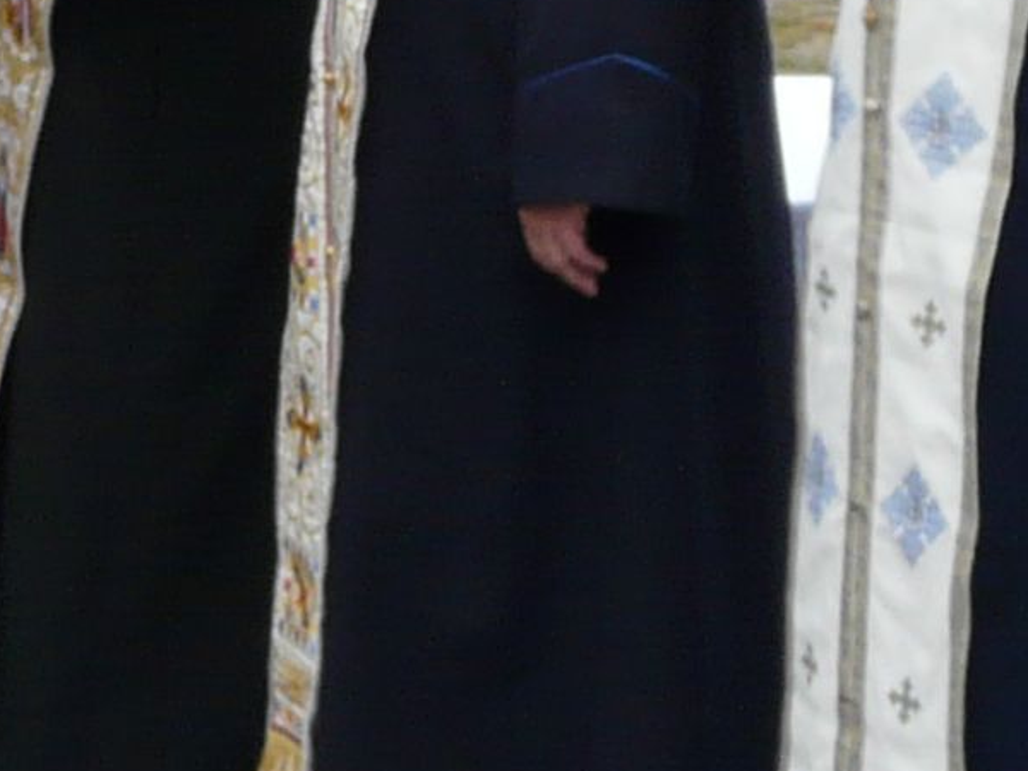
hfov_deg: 12.3
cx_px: -147
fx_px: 4662
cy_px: -272
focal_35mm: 157
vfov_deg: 9.3
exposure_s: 1/200
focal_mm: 4.7
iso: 100
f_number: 4
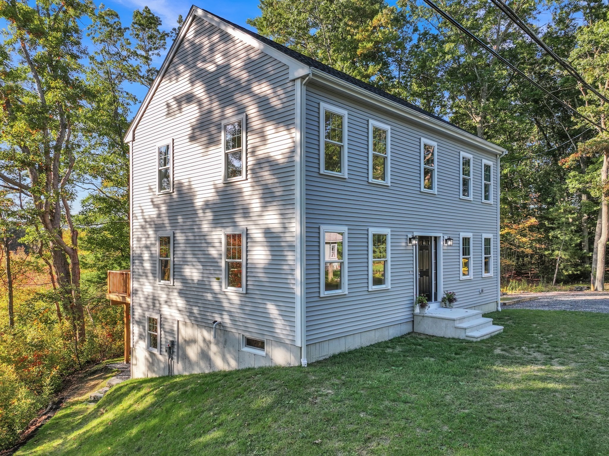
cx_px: 304
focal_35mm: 24
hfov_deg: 71.6
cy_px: 228
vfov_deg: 56.8
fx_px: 422
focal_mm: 12.29
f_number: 2.8
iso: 120
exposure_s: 1/20
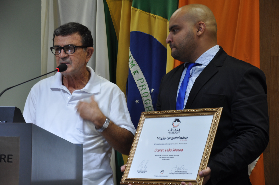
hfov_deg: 18.2
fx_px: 871
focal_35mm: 112
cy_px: 92
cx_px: 140
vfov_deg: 12.1
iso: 200
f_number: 5.3
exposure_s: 1/13
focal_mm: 75
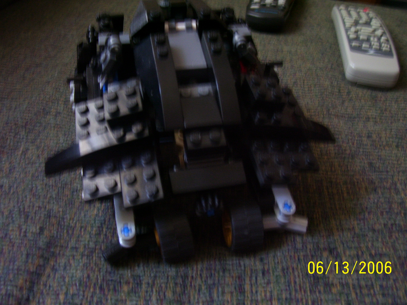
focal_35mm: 34
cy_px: 152
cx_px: 204
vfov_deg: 41.8
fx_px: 400
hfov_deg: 54.0
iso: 160
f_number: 2.7
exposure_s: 1/8
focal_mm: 5.6
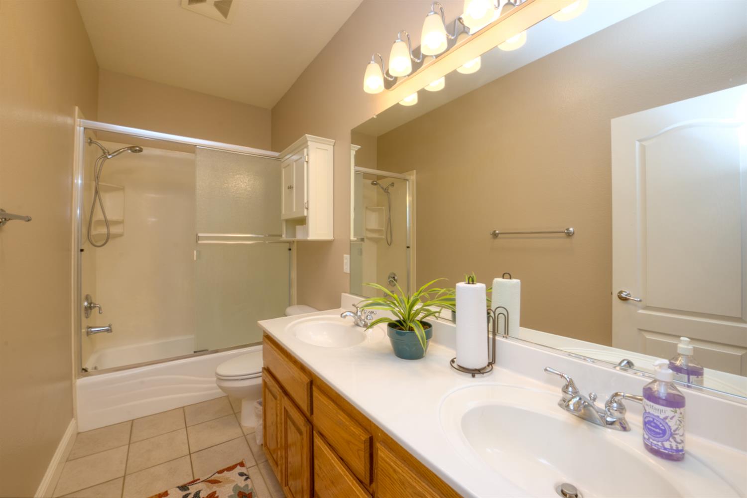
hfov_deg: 104.3
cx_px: 374
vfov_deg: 81.2
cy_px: 249
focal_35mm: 14
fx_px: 290
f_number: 10
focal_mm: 14
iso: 400
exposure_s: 1/15
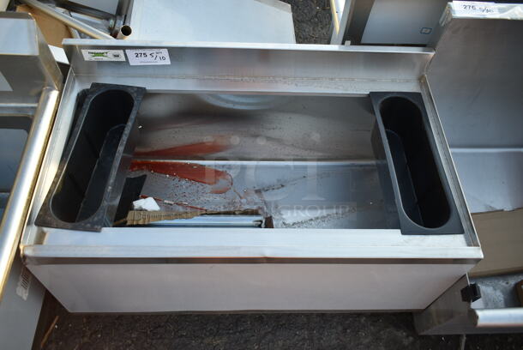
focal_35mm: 32
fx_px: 458
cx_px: 262
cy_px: 175
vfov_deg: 41.8
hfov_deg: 59.4
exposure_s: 1/125
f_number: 3.8
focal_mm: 21
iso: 110
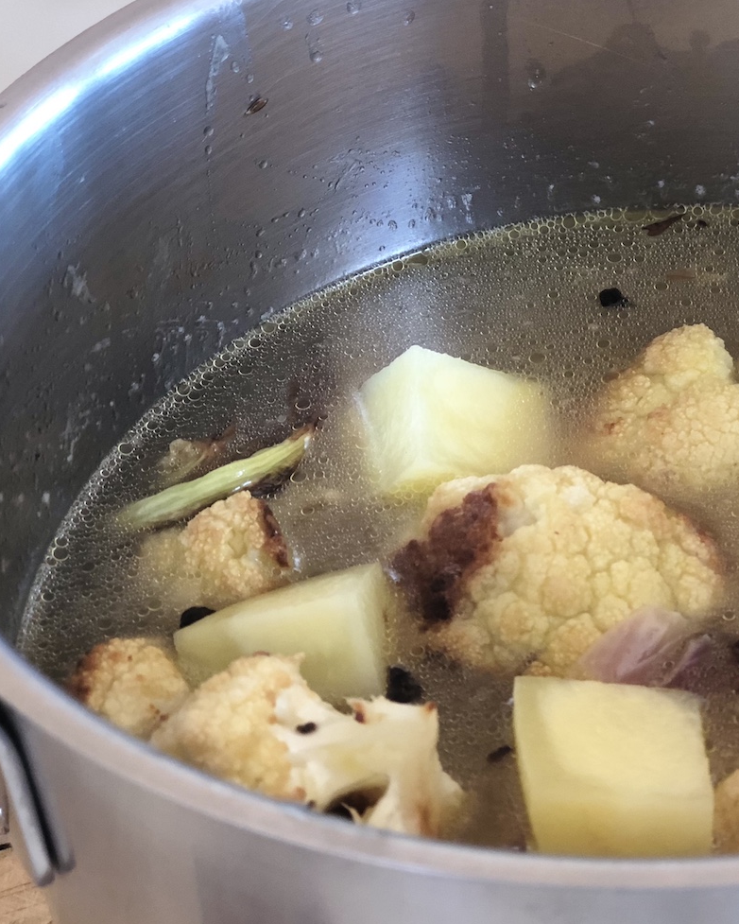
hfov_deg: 18.4
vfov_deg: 23.3
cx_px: 662
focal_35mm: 82
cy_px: 433
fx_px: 2241
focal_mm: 6.6
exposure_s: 1/60
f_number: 2.8
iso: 200
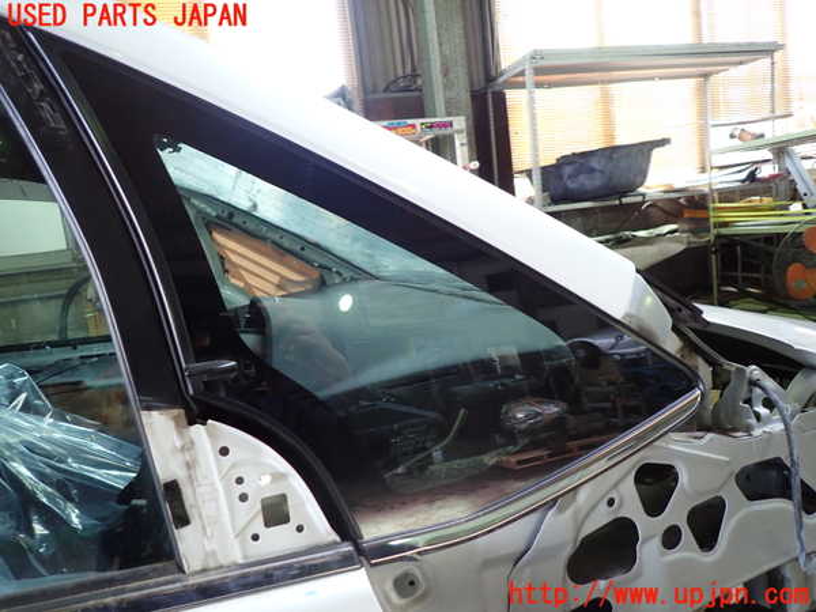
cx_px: 408
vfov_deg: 54.9
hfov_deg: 69.4
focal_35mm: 25
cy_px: 306
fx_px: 589
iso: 200
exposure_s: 1/30
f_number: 2
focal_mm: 4.5
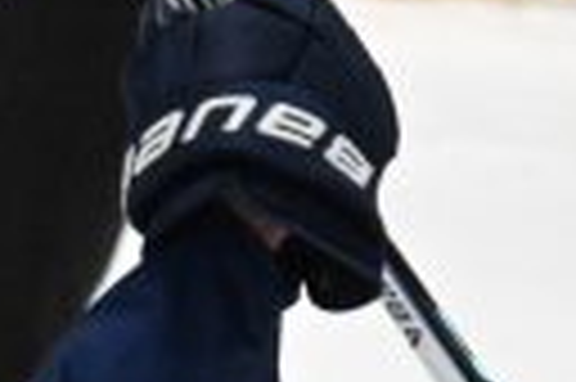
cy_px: 1076
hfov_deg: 0.9
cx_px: -1656
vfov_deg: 0.6
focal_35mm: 2186
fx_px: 34931
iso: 4000
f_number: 5.3
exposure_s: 1/1000
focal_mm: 280
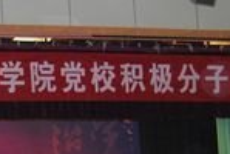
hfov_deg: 13.3
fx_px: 967
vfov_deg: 9.0
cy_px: 208
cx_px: -25
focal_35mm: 151
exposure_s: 1/60
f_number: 4.2
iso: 1600
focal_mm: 30
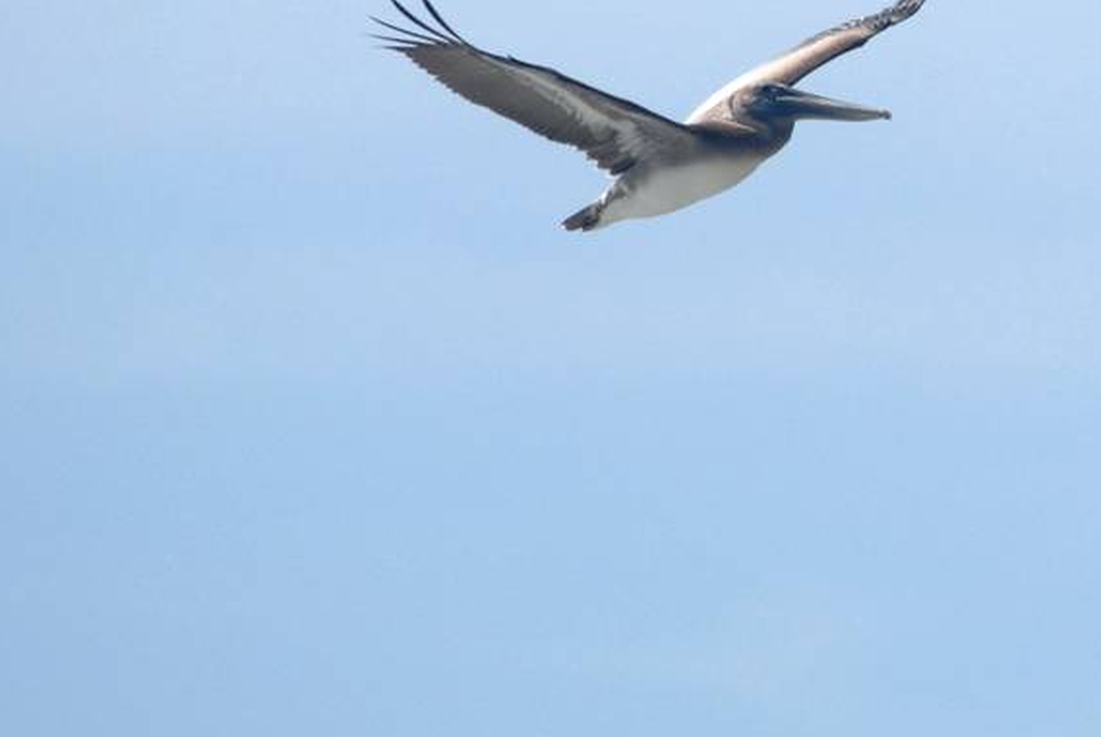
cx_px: 1418
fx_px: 30990
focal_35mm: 1012
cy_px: 74
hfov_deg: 2.0
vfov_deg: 1.4
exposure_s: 1/3200
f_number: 7.1
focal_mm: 240
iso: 400
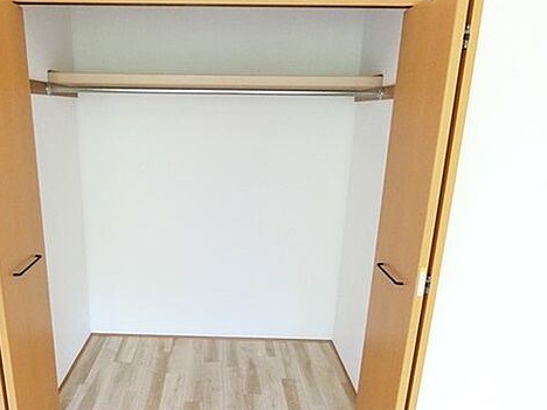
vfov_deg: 53.0
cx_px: 213
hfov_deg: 66.5
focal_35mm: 26
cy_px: 228
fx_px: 411
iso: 1600
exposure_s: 1/160
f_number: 2.7
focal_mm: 4.06
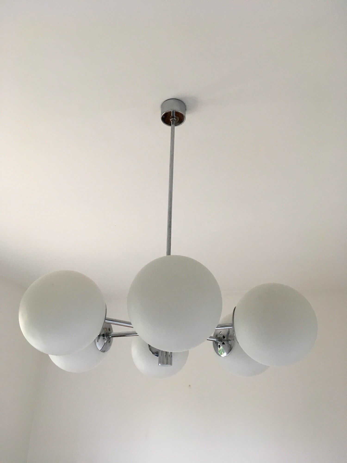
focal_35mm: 29
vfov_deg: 61.7
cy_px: 232
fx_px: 388
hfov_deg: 48.2
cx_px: 174
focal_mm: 4.15
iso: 100
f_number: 2.2
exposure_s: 1/33
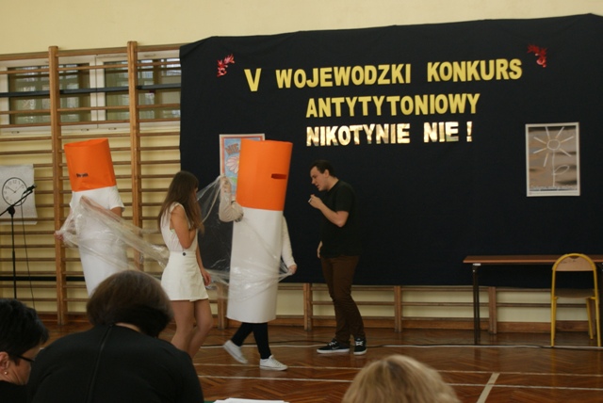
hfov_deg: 33.4
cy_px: 202
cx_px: 302
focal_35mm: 60
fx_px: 1006
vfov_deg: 22.7
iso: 400
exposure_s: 1/80
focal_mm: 40
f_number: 5.6
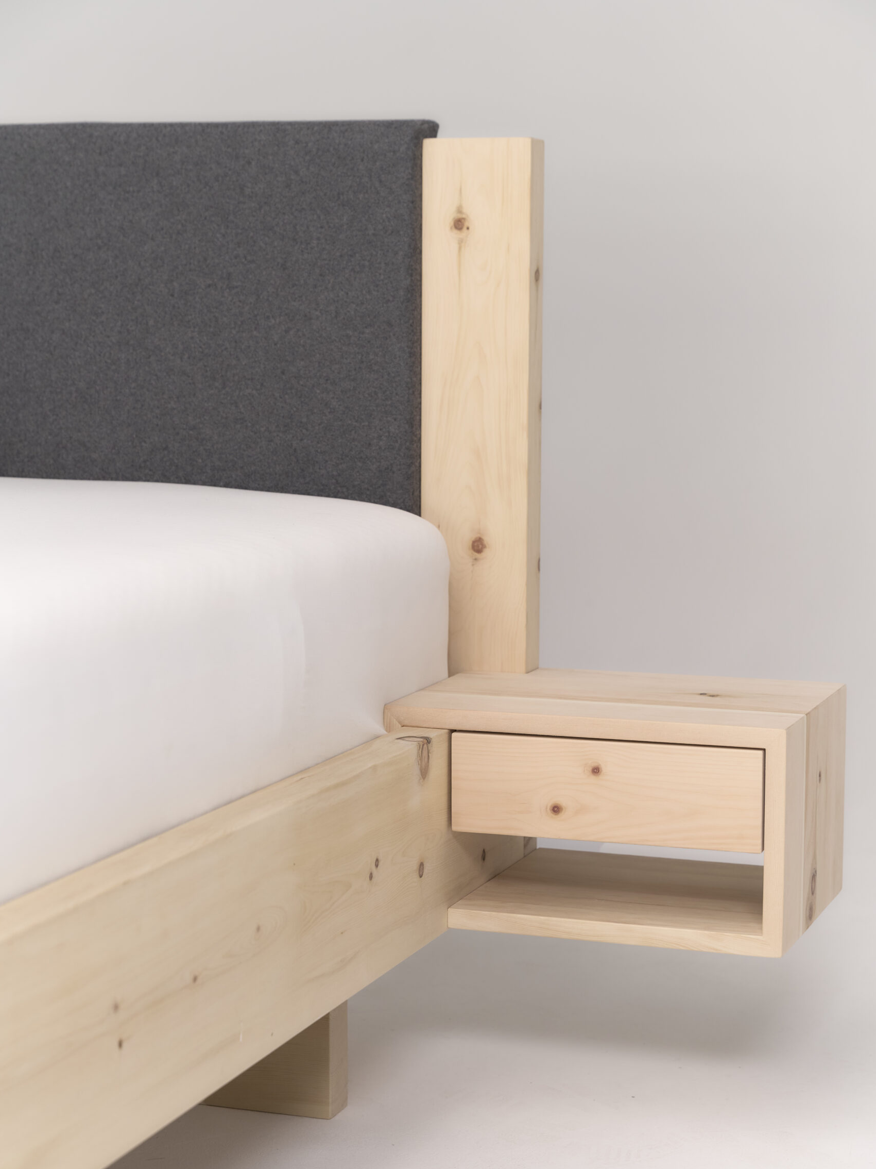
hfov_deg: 19.4
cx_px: 439
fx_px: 2564
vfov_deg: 25.7
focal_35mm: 76
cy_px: 621
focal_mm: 70
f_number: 5
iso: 500
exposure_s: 1/200
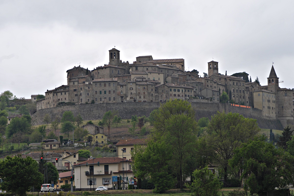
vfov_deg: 8.2
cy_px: 98
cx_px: 147
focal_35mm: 168
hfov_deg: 12.2
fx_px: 1370
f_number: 8
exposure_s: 1/250
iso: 200
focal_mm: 112
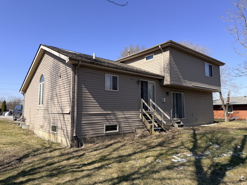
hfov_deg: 71.6
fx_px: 171
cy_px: 92
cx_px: 124
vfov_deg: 56.8
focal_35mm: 24
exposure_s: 1/3759
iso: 80
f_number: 1.78
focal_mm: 6.76
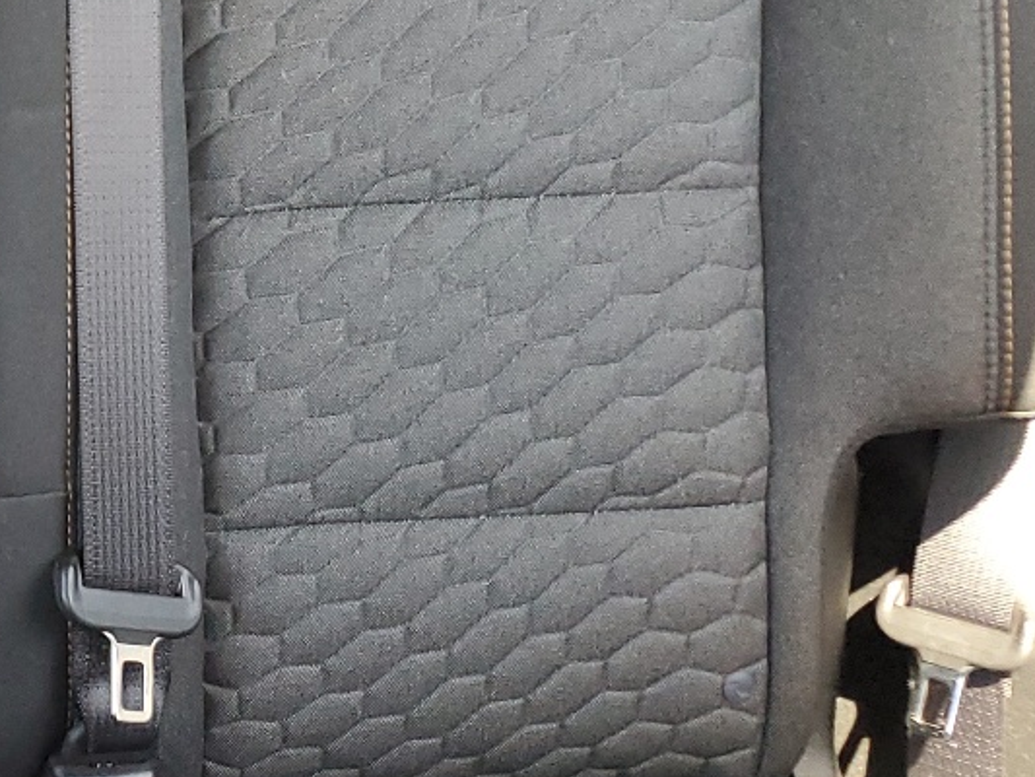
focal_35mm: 78
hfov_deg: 22.1
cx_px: -367
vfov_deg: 18.8
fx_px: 2333
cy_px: 223
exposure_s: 1/60.2
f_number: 1.5
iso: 183
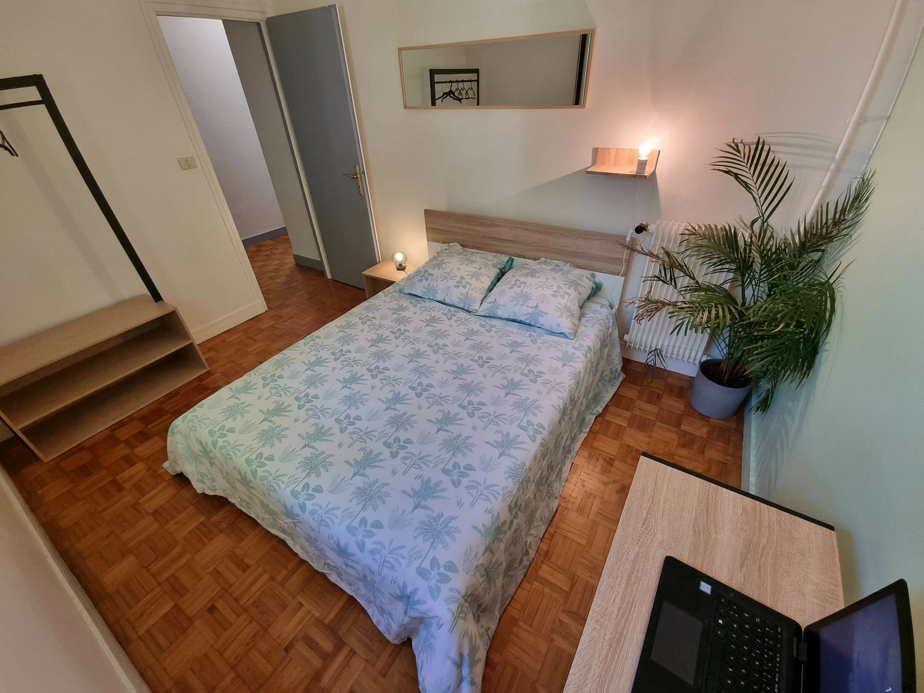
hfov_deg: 106.2
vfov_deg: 89.9
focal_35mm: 13
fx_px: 347
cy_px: 346
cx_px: 462
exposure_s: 1/50
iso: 200
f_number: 2.2
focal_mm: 2.2
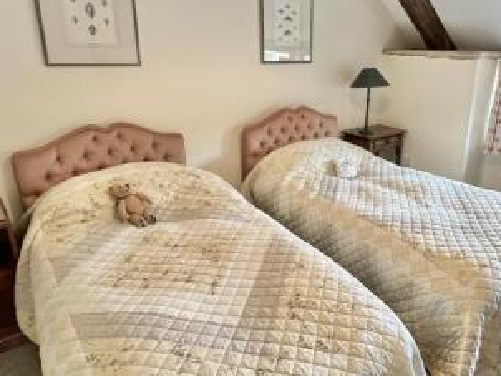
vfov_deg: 51.4
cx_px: 319
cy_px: 171
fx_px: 391
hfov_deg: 64.1
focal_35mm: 27
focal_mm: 2.22
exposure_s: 1/100
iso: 250
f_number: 2.2
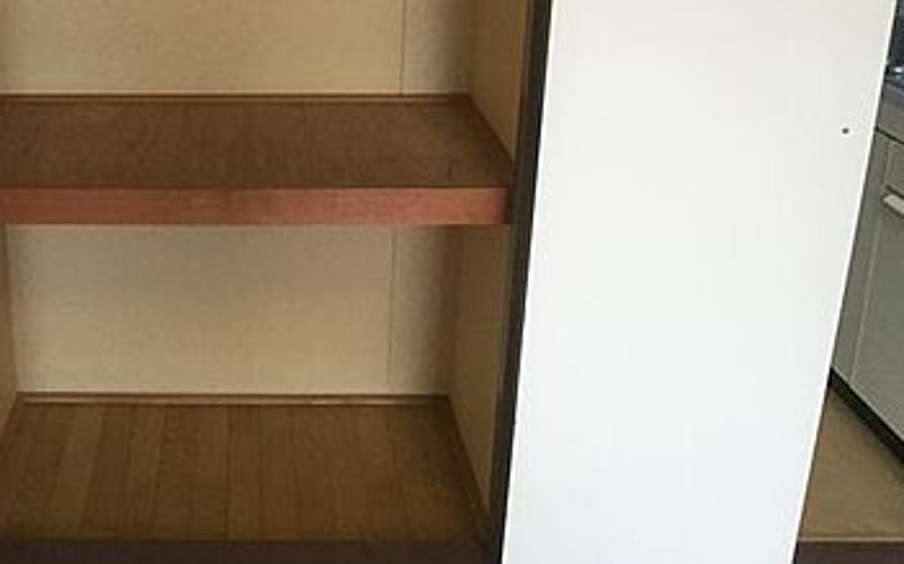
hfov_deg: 33.3
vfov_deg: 21.1
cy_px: 33
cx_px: 221
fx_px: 1478
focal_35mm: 60
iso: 40
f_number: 2.4
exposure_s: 1/30
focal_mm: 3.3
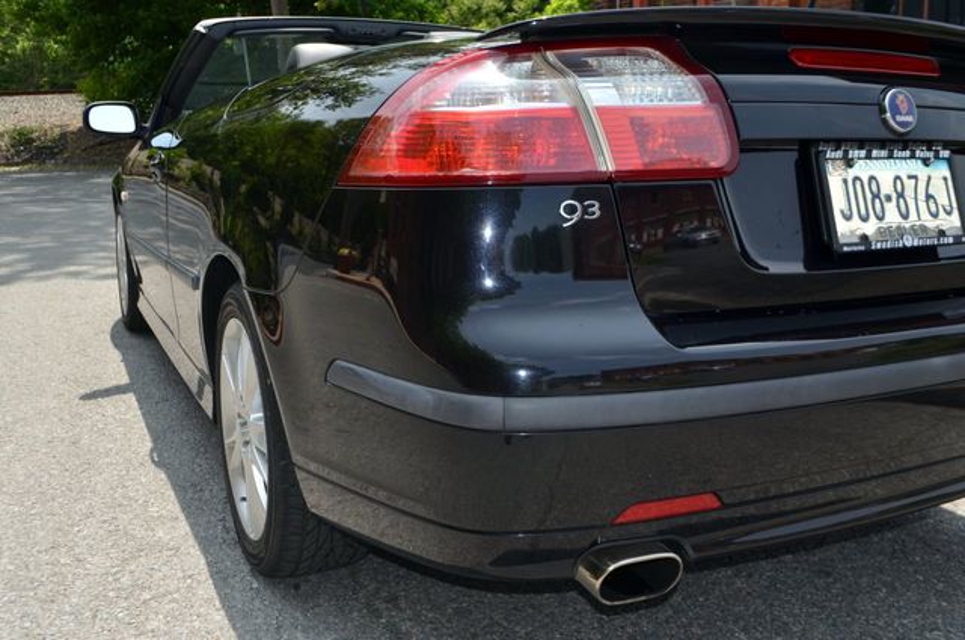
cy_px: 320
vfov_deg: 39.8
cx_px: 482
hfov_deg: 57.3
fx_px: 883
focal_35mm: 33
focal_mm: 22
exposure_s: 1/200
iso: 100
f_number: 6.3
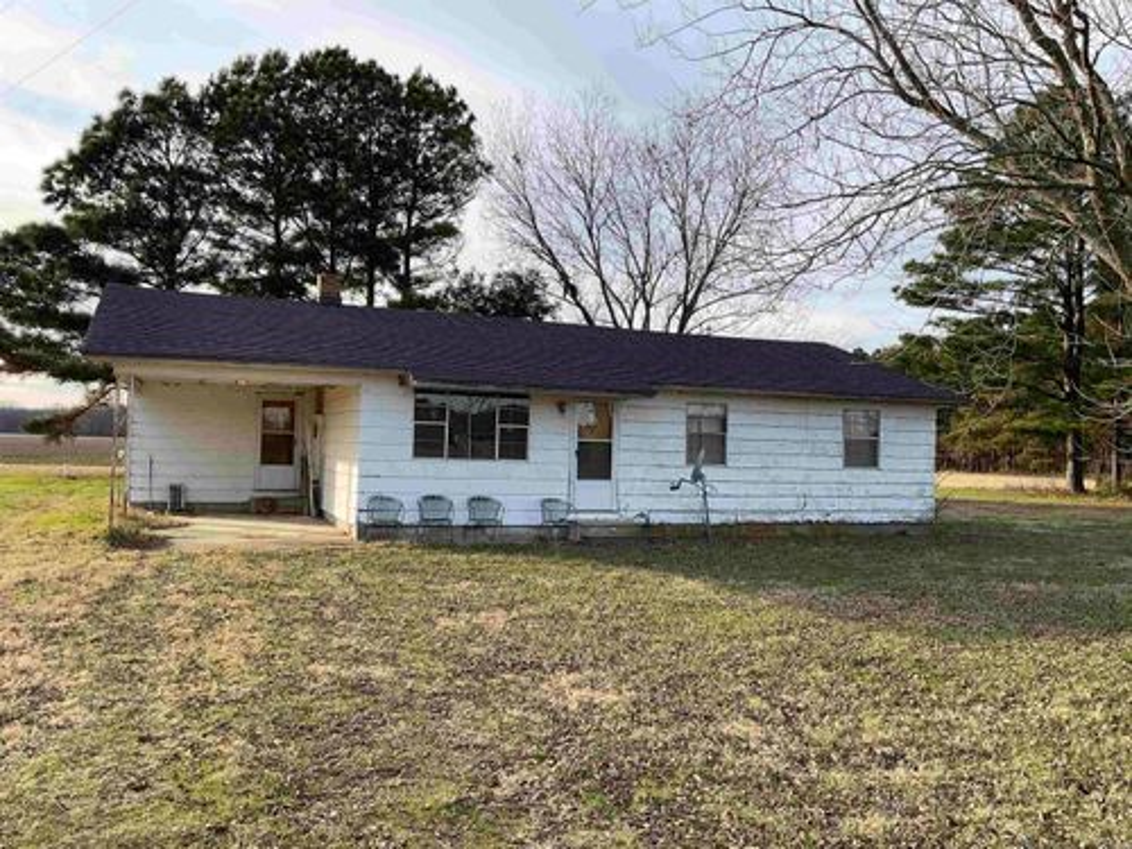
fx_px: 948
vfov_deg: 48.2
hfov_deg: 61.7
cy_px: 424
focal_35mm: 29
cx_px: 566
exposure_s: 1/461
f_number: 1.8
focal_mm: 3
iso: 16
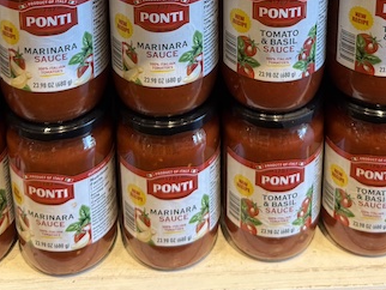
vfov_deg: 19.8
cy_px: -112
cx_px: 233
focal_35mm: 67
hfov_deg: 28.9
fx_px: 748
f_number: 1.78
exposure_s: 1/60
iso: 125
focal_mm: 6.76
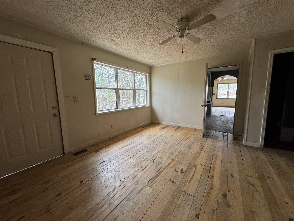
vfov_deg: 85.7
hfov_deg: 102.1
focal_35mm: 14
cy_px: 110
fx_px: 119
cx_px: 147
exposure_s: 1/99
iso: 250
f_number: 2.2
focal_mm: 2.22
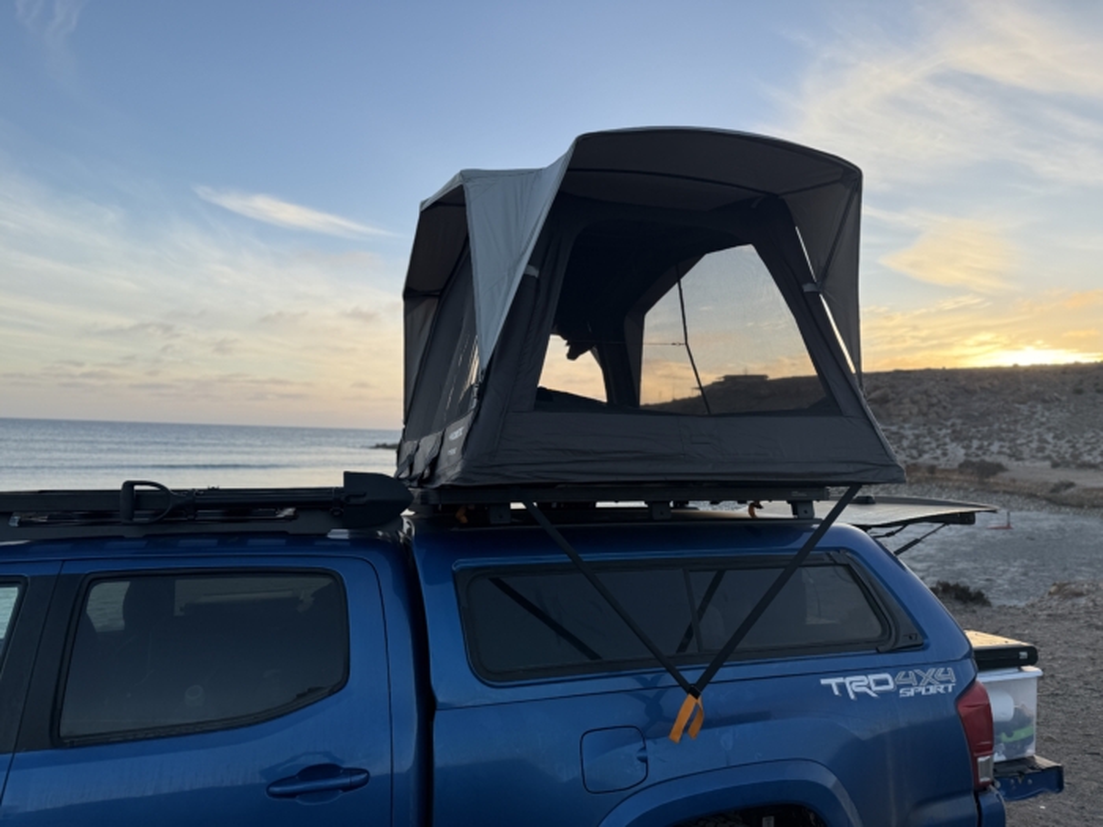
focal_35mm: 24
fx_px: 765
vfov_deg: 56.8
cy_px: 414
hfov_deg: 71.6
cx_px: 552
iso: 80
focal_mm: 6.76
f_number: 1.78
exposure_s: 1/979
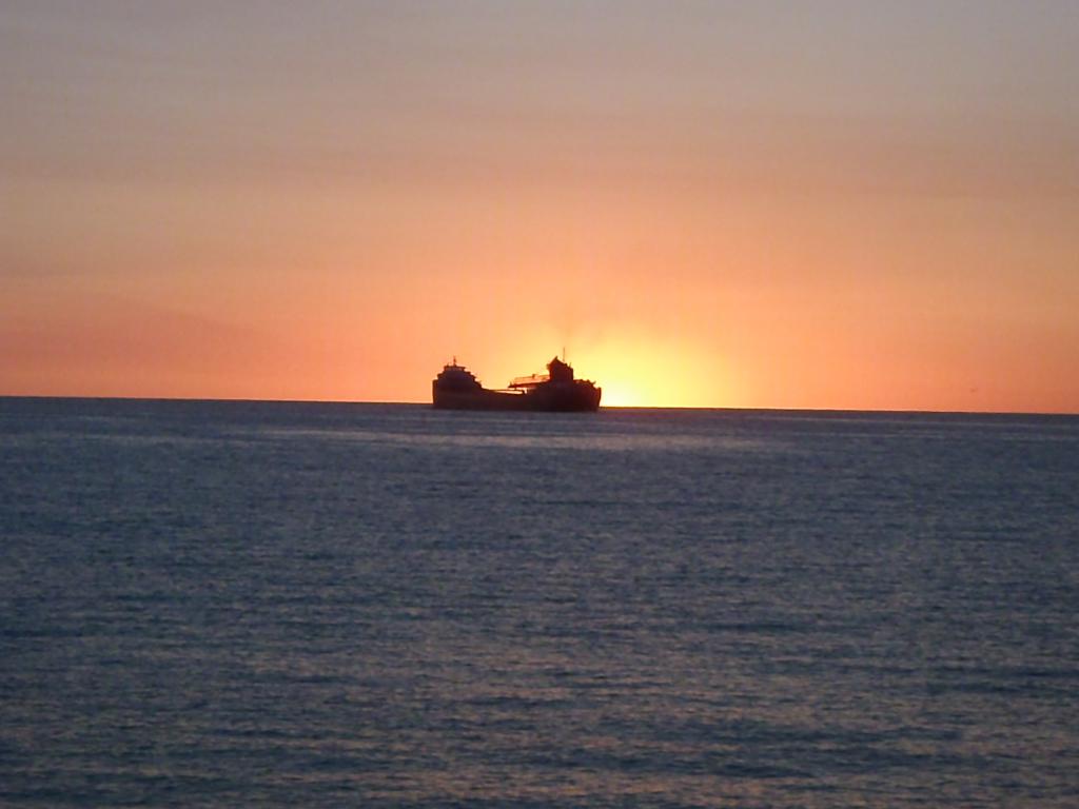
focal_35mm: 140
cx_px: 540
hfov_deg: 14.1
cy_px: 404
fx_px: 4364
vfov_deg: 10.6
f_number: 5.9
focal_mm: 25
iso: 800
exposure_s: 1/640
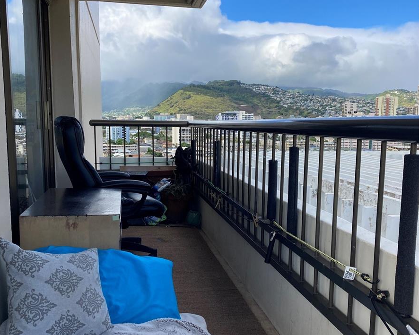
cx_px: 207
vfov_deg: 40.0
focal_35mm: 37
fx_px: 459
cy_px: 197
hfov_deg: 49.1
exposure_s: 1/899
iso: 20
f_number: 1.8
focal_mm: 3.99
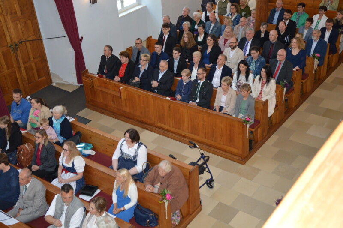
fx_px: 457
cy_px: 114
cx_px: 172
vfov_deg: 28.0
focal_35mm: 48
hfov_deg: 41.1
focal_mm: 32
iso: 720
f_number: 4.2
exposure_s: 1/60
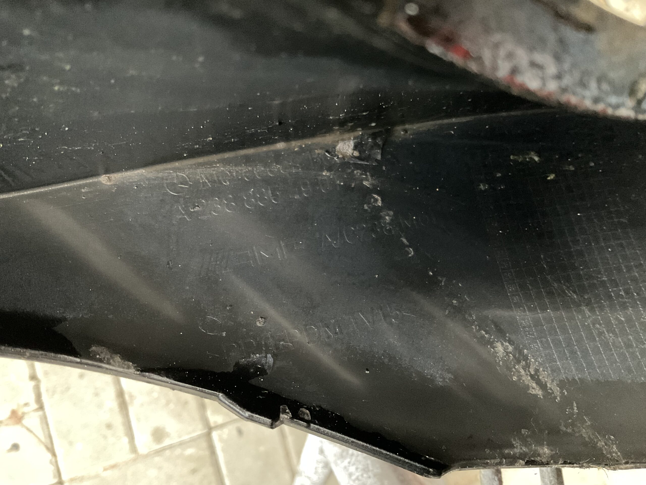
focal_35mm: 29
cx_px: 323
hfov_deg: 61.7
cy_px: 242
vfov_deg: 48.2
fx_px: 541
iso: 500
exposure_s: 1/20
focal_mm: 3
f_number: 1.8
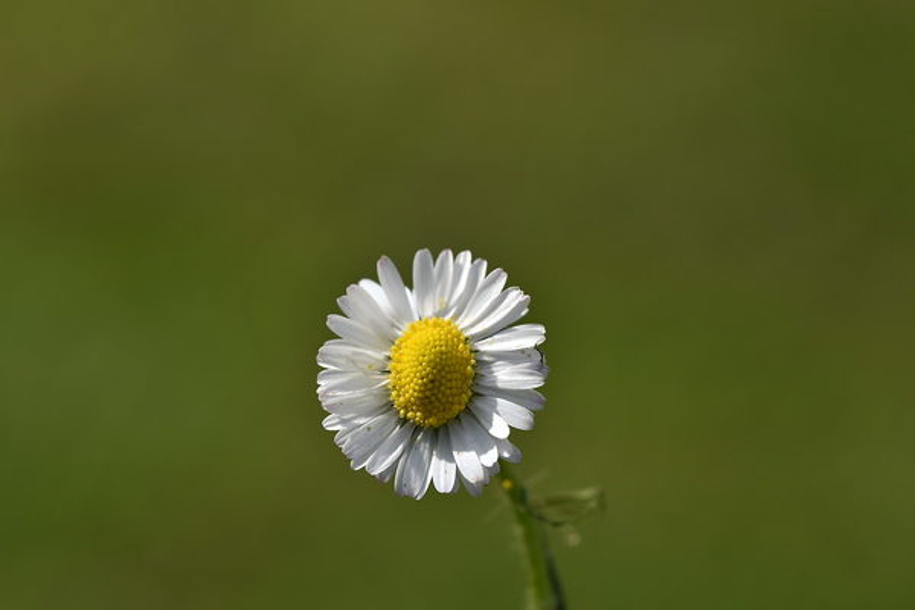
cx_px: 458
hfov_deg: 19.5
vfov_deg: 13.0
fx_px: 2669
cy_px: 305
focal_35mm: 105
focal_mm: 105
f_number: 13
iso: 160
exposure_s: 1/500
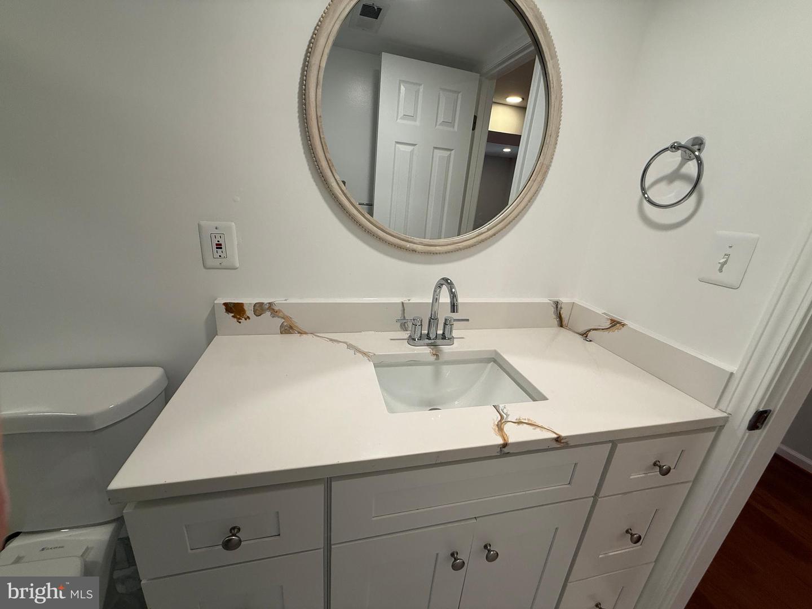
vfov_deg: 85.7
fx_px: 328
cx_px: 406
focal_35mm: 14
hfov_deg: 102.1
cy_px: 304
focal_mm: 2.22
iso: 100
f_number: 2.2
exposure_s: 1/120
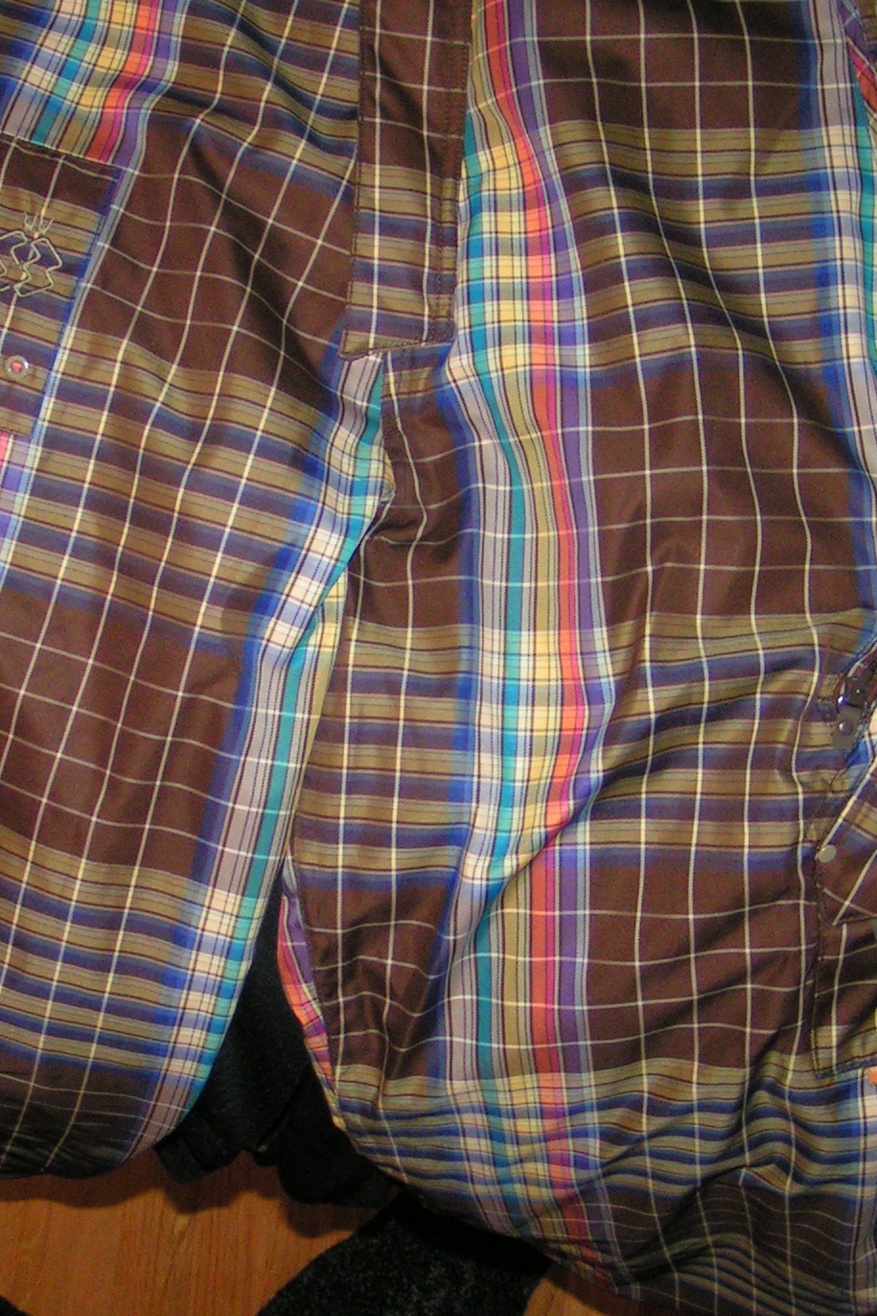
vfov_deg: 33.9
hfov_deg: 22.8
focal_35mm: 59
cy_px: 647
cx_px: 242
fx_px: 2155
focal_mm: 5.8
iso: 200
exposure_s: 1/40
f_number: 2.8
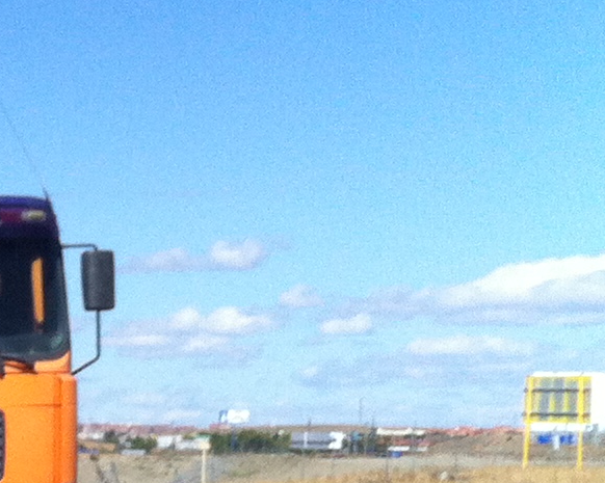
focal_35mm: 152
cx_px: -664
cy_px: 670
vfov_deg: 9.9
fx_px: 2720
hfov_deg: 11.3
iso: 80
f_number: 2.8
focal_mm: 3.85
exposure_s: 1/1885
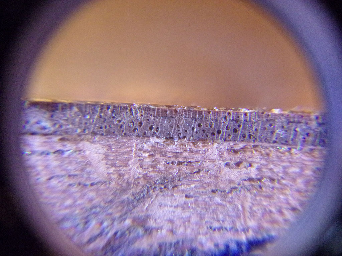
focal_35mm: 64
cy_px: 128
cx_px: 171
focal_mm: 11.5
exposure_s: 1/10
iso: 800
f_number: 5.2
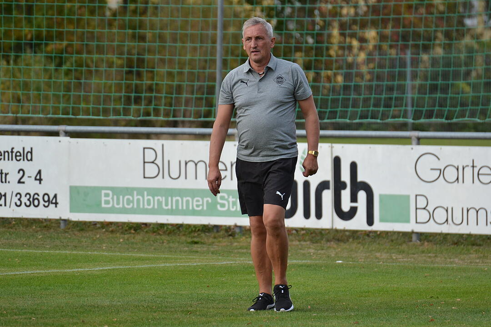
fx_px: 5319
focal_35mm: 390
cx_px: 246
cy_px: 164
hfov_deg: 5.3
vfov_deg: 3.5
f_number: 5.6
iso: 500
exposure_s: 1/500
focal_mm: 260
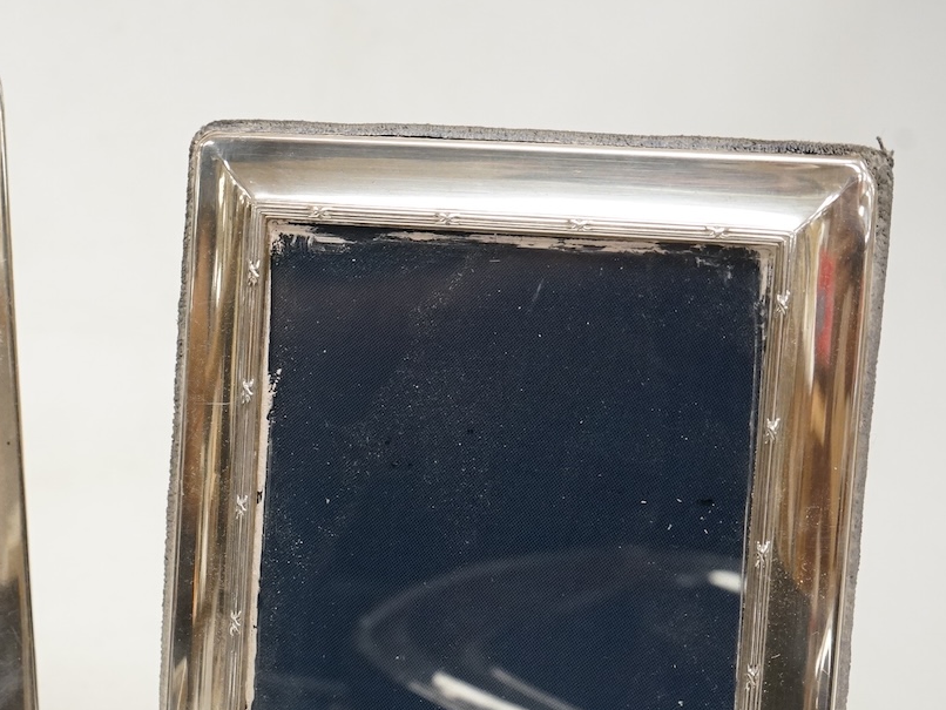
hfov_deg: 22.6
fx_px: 2296
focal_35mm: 84
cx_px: 65
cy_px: 491
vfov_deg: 17.5
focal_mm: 41
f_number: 7.1
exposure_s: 1/125
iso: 2500
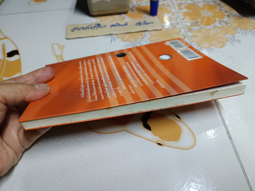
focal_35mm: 24
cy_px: 96
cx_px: 128
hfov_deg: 71.6
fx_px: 177
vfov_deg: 56.8
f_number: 1.7
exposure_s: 1/33.3
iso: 1179
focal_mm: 5.31
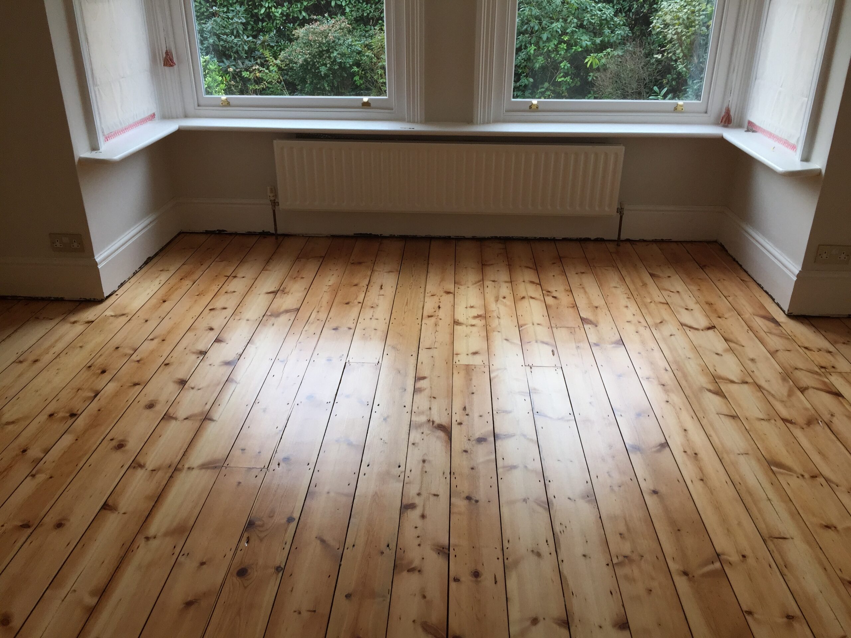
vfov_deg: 48.2
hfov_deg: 61.7
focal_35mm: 29
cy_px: 319
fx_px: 713
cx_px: 426
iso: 50
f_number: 2.2
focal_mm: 4.15
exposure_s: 1/120
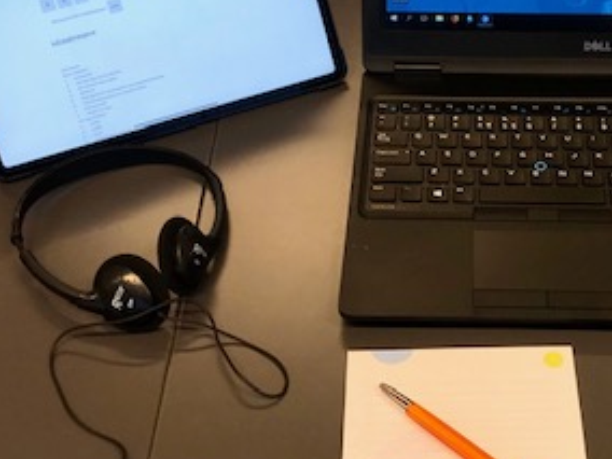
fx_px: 1114
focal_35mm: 63
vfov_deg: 23.3
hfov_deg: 30.2
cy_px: 215
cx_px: 457
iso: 25
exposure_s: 1/100
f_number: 1.8
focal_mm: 3.99
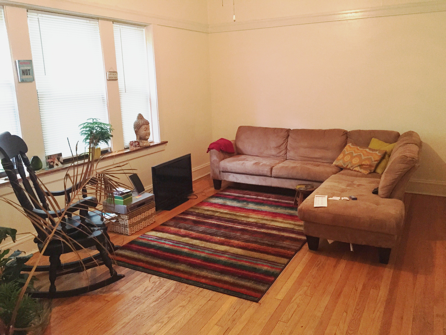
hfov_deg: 61.7
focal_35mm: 29
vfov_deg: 48.2
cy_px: 168
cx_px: 223
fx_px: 374
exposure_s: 1/30
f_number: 2.2
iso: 250
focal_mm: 4.15
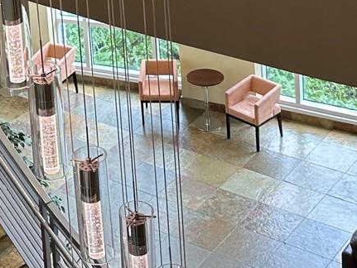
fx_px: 919
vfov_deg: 15.4
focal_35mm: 89
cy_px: -131
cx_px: 64
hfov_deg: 21.7
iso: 125
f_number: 1.78
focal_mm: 6.86
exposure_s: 1/60
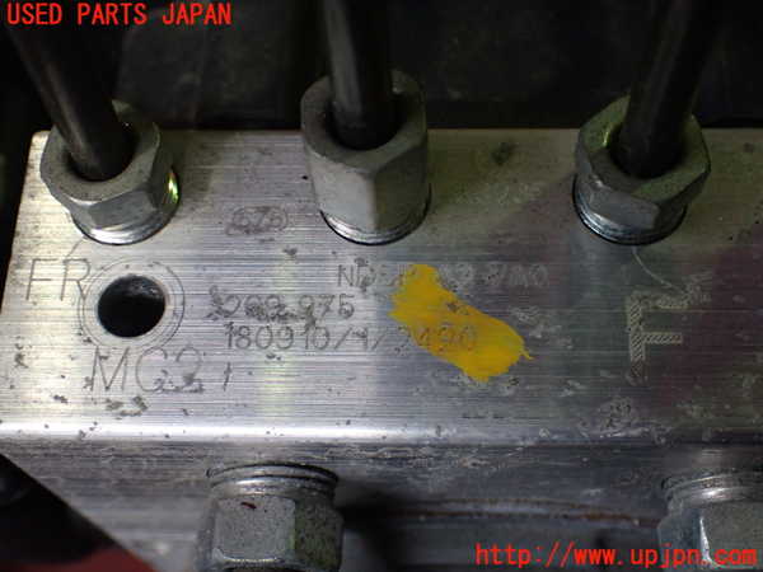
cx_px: 382
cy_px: 286
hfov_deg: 40.4
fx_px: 1036
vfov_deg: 30.9
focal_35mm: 47
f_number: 3.1
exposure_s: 1/200
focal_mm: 8.4
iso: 400
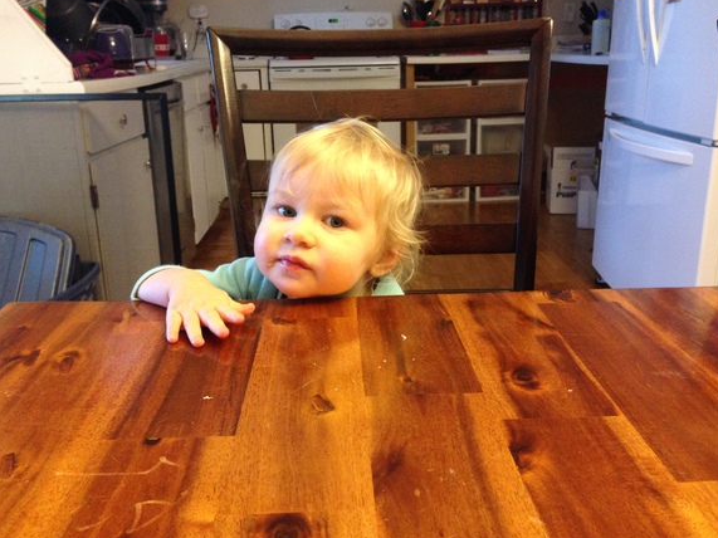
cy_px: 250
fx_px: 767
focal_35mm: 37
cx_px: 361
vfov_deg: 38.6
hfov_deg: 50.1
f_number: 2.4
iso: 250
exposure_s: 1/20
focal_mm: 4.12
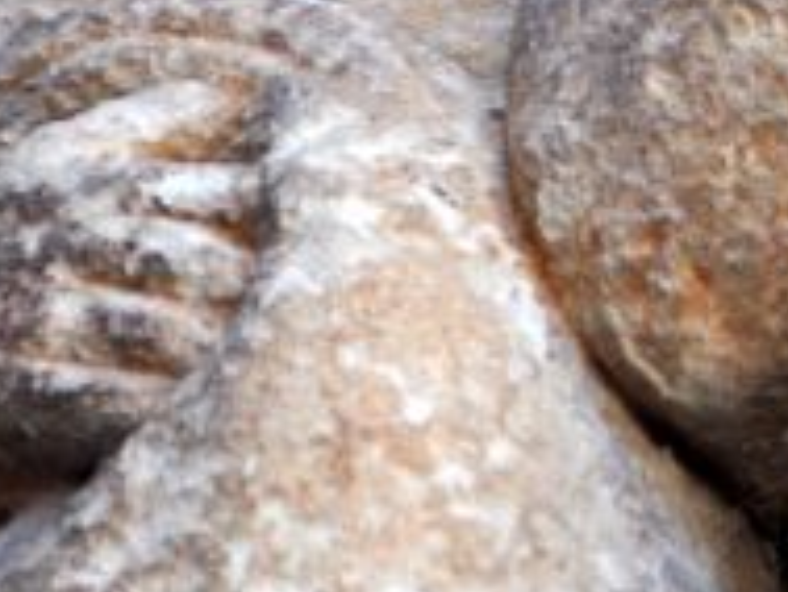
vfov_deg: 1.0
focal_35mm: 1558
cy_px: -775
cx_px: 1576
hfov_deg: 1.3
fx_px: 35489
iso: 500
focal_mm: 200
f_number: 5.6
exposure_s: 1/200
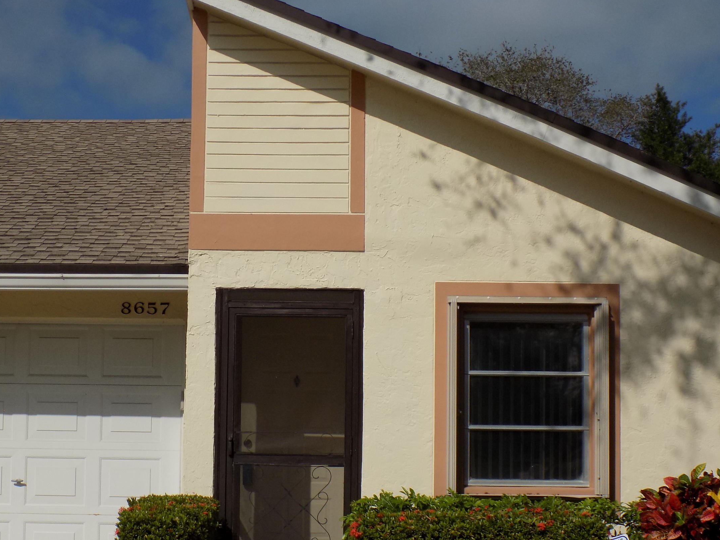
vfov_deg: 22.9
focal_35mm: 64
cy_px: 335
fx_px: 1331
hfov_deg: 30.2
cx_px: 289
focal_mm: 8.1
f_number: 11.8
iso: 80
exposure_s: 1/320
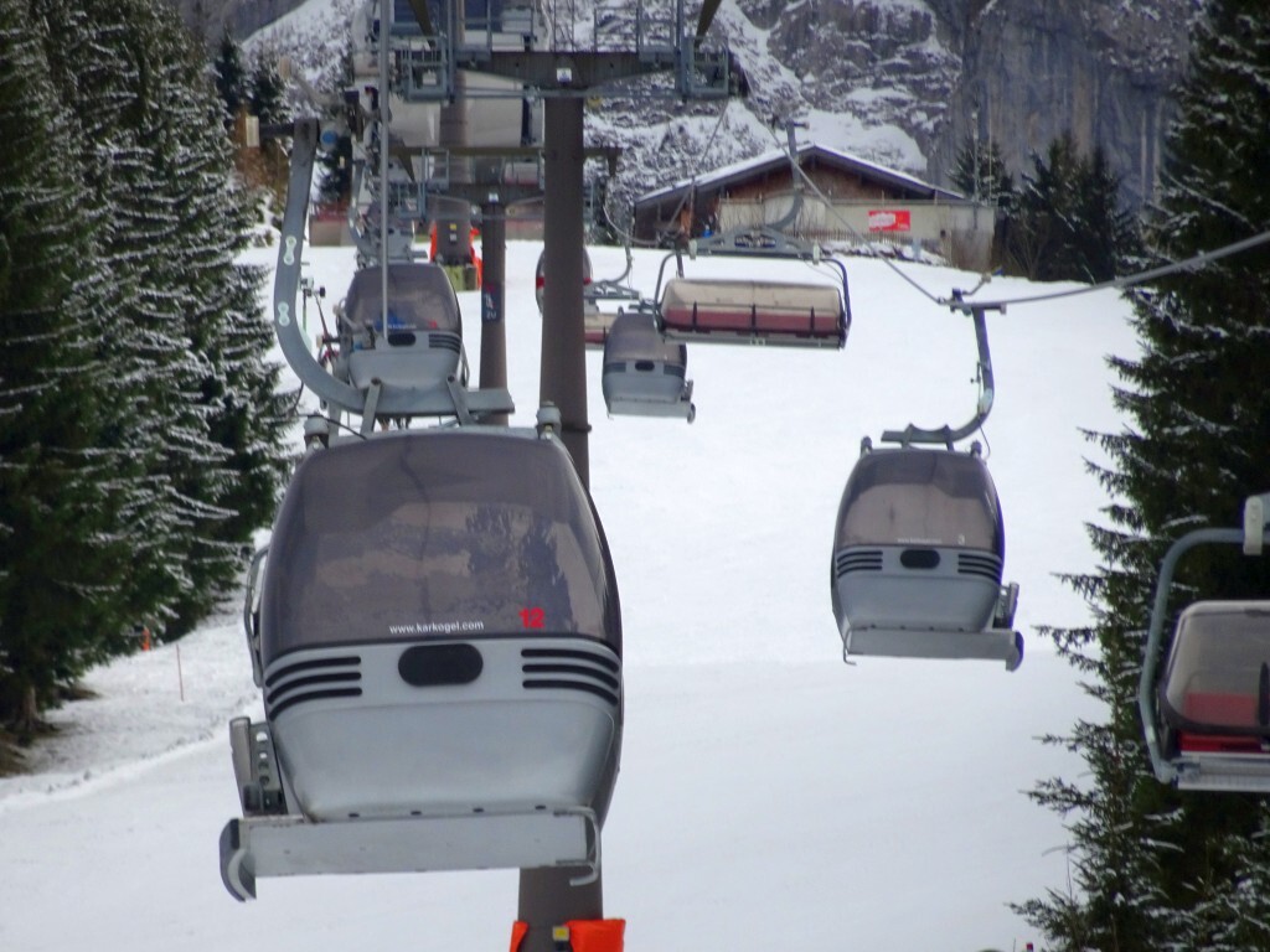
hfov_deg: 4.7
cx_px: 635
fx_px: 15629
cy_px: 476
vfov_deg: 3.5
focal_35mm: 426
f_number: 6.3
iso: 125
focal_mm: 72.78
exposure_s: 1/250
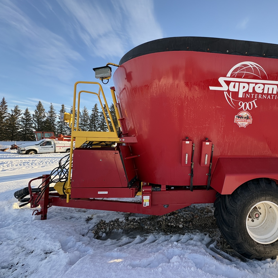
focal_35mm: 17
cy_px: 139
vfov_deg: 84.0
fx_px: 154
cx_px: 183
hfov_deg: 81.4
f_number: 2.2
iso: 64
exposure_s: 1/257
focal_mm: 2.22
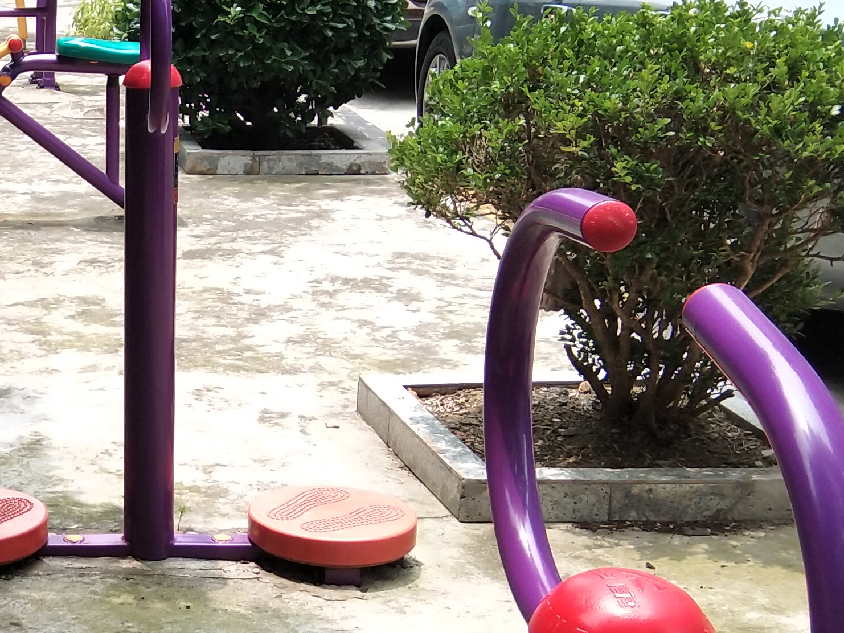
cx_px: -124
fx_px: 2122
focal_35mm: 87
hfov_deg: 21.2
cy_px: 377
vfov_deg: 17.0
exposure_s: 1/305
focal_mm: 3.69
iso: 50
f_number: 2.2
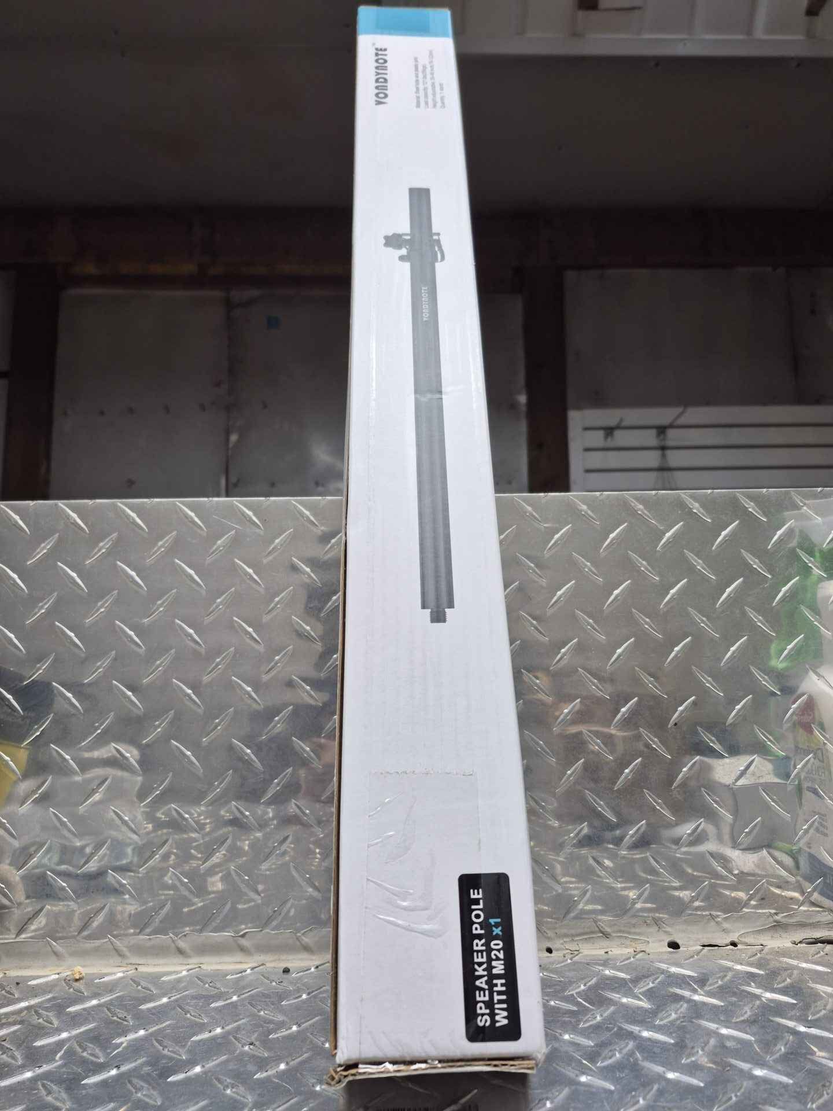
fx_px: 738
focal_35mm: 23
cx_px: 416
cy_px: 556
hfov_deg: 58.9
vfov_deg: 73.9
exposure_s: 1/120
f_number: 1.8
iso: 64
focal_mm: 5.4
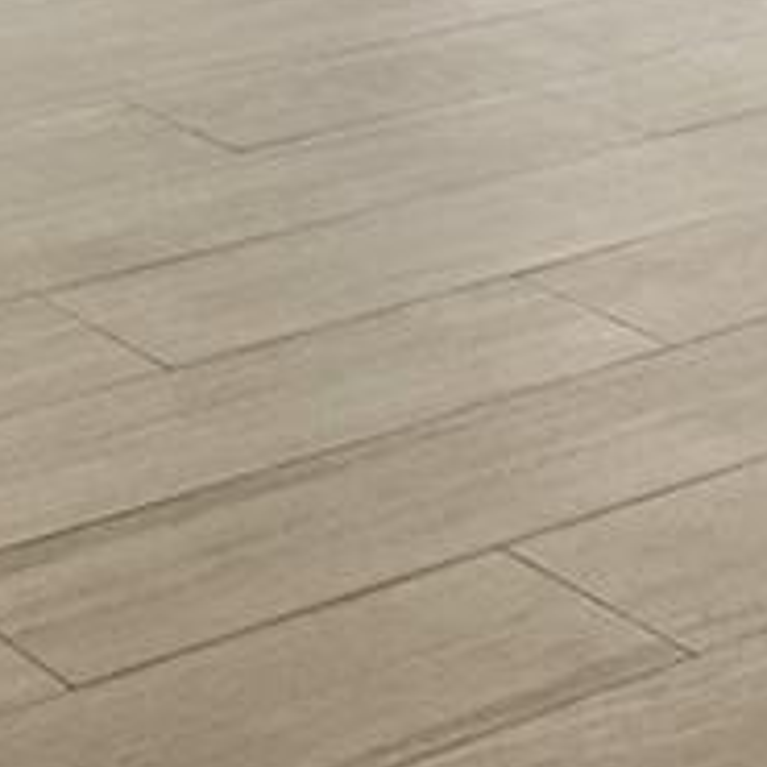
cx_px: -187
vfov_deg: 11.3
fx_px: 3309
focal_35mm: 132
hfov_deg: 12.8
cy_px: -1003
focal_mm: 12
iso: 400
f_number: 8
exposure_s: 1/320
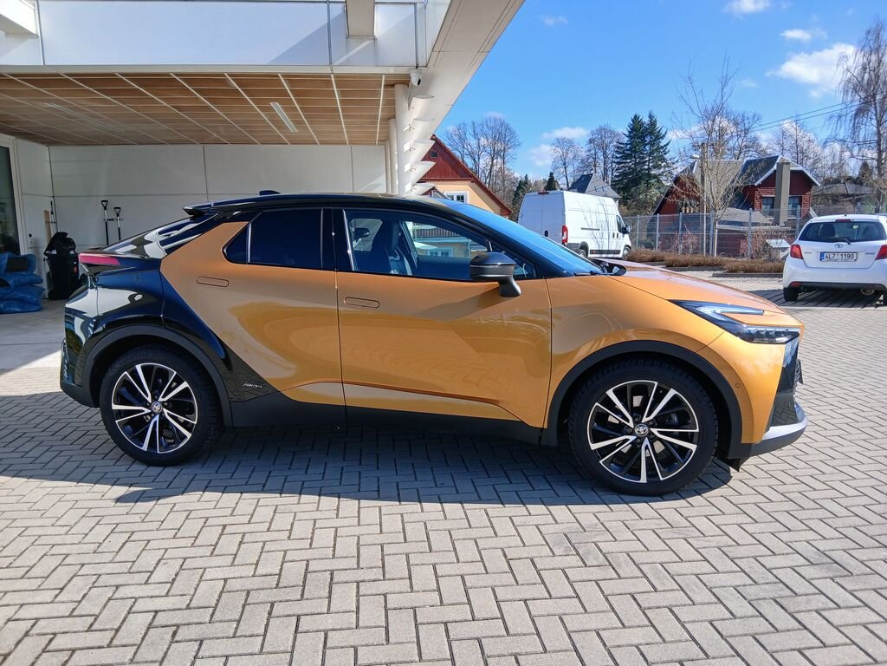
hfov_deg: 67.3
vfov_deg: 53.1
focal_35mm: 26
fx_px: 666
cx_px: 444
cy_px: 333
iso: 20
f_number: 1.8
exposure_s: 1/294
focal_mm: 3.98
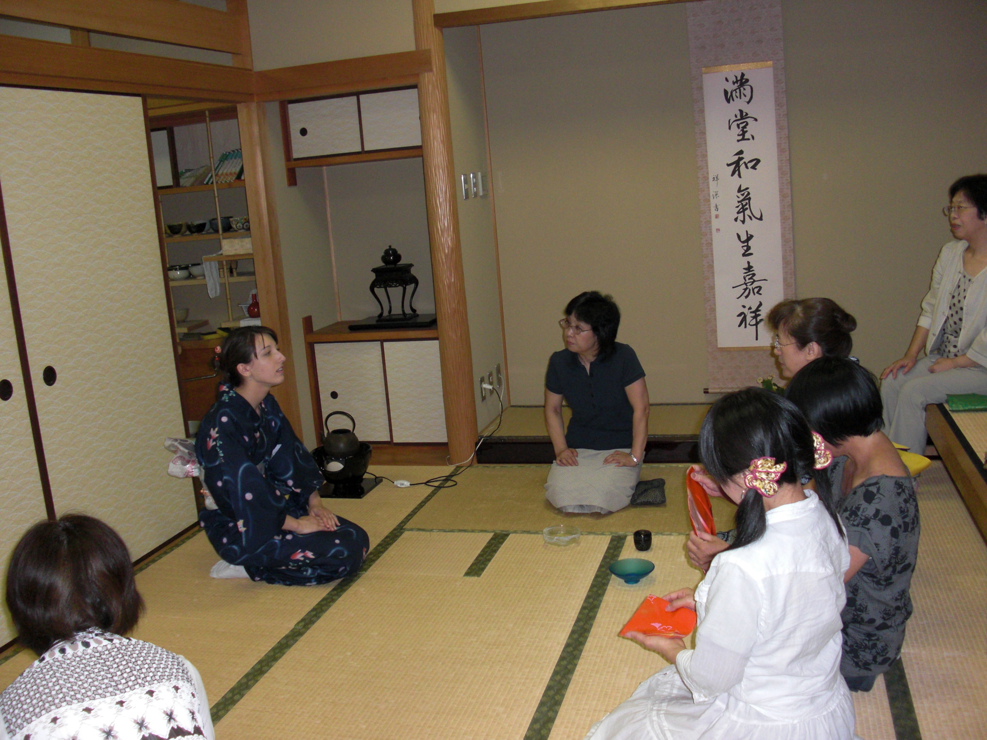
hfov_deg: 51.4
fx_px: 1026
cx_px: 494
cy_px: 370
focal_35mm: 36
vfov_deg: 39.7
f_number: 2.8
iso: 200
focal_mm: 6.3
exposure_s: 1/60
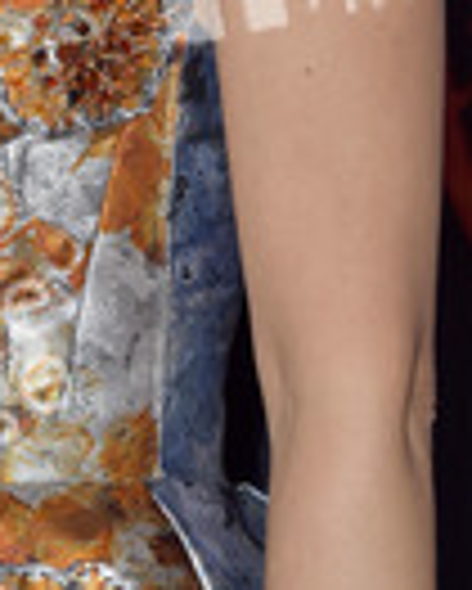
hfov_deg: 4.0
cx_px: -29
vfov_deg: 5.0
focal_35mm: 386
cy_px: -288
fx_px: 6732
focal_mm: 135
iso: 400
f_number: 7.1
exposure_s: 1/250
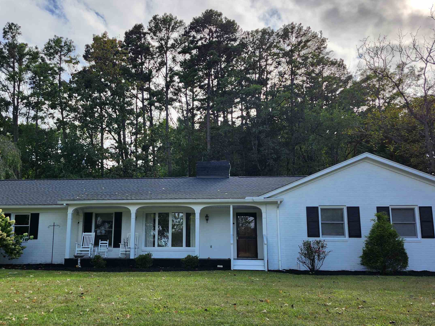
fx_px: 415
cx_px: 181
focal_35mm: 33
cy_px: 181
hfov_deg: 55.1
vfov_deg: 42.9
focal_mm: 5.54
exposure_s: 1/1160
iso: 25
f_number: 1.8
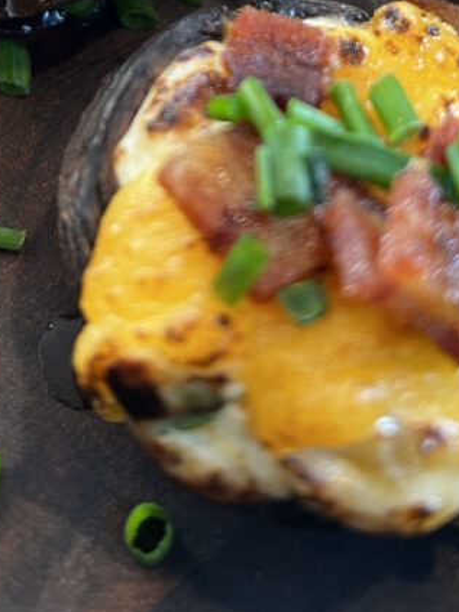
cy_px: -120
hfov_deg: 23.1
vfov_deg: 27.2
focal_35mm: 63
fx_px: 1114
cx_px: 117
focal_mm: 5.7
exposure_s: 1/60
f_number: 1.5
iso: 125
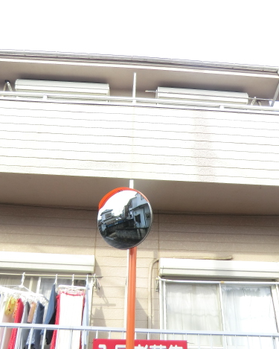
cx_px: 133
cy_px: 173
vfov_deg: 55.7
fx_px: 330
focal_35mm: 32
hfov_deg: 45.8
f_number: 3.2
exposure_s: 1/250
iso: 80
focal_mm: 4.3
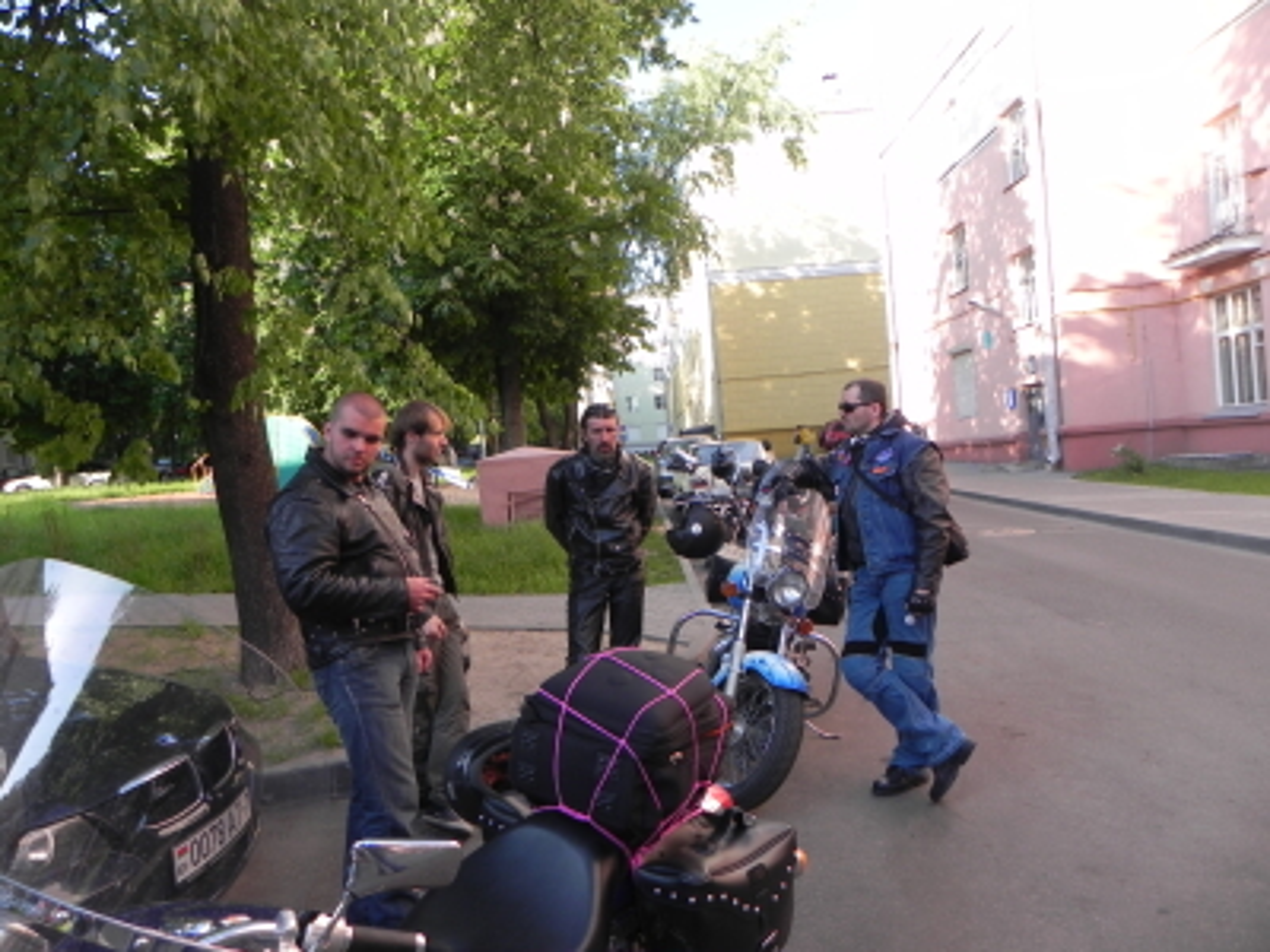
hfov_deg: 67.3
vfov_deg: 53.1
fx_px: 954
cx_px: 635
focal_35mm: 26
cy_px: 476
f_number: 2.8
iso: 160
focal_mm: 4.6
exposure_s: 1/326
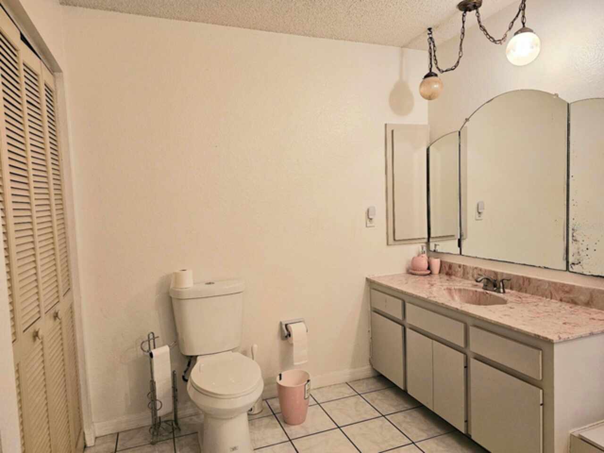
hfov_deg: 73.9
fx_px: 401
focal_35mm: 23
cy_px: 226
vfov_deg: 58.9
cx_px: 302
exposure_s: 1/120
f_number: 1.7
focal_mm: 6.3
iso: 320
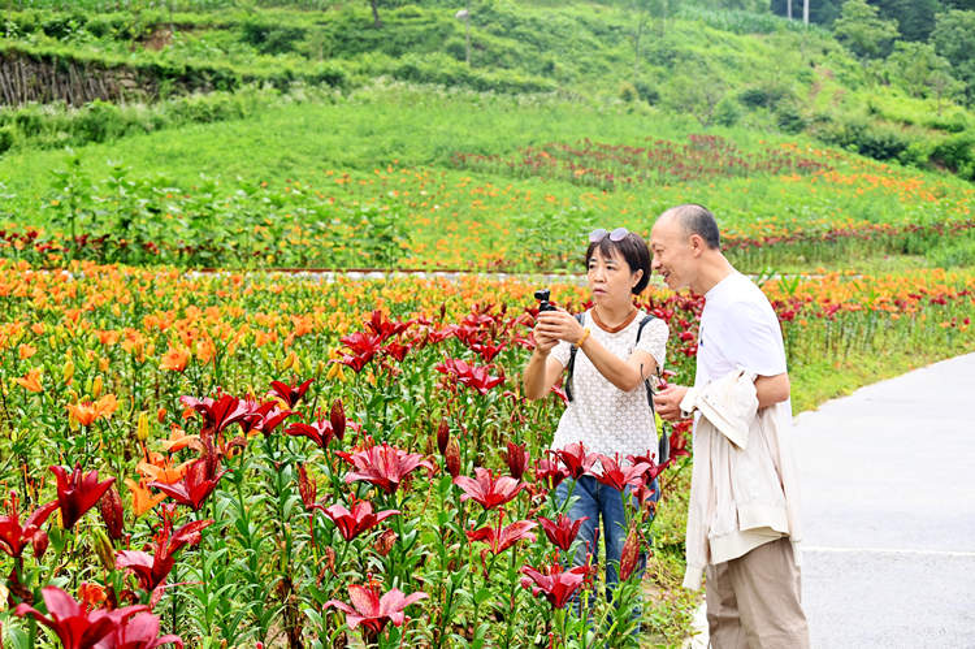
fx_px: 1461
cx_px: 488
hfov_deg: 36.9
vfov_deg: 25.0
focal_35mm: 54
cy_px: 324
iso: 250
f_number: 6.3
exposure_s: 1/160
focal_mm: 54
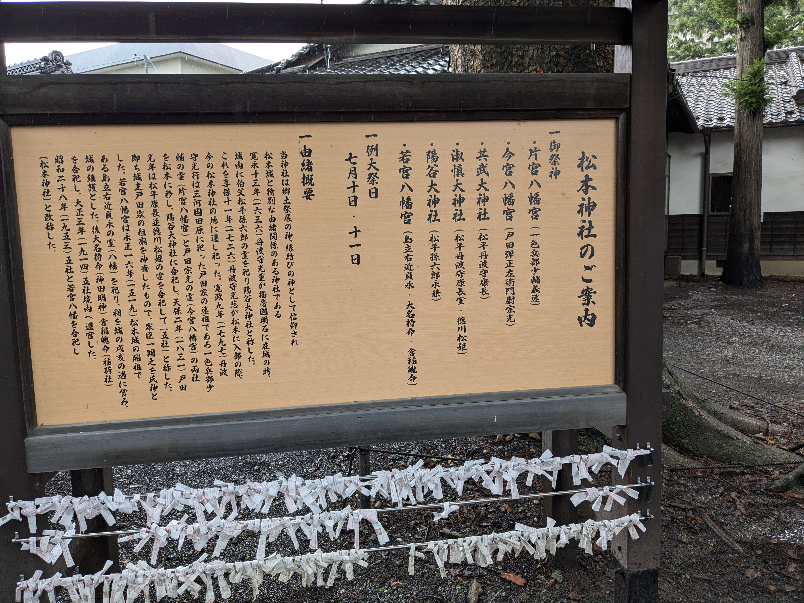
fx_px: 627
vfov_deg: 51.4
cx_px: 402
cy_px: 302
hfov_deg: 65.3
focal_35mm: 27
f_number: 1.73
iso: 54
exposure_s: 1/217
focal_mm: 4.38
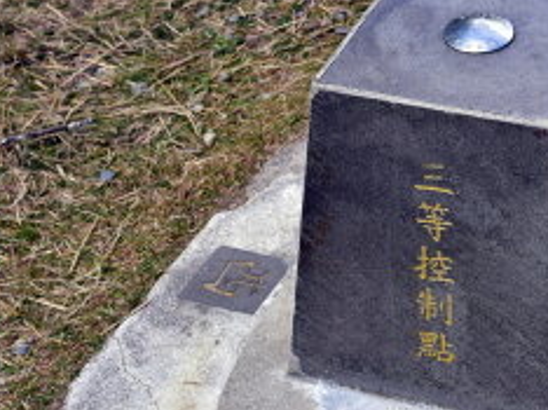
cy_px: 248
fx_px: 1534
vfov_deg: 15.2
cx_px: 496
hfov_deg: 19.9
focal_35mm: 97
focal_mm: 46
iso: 100
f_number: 6.3
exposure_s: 1/100
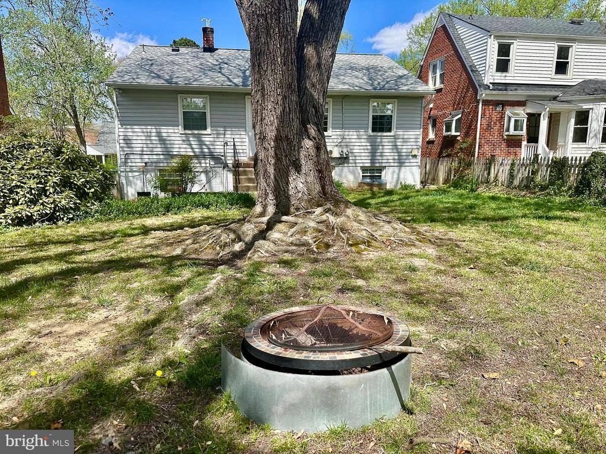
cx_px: 303
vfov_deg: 56.8
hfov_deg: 71.6
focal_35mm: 24
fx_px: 420
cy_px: 227
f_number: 1.78
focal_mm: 6.86
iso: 80
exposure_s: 1/2525
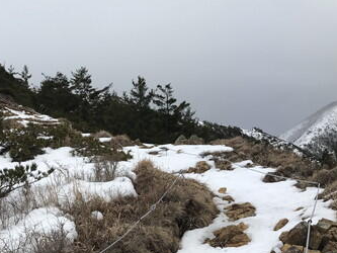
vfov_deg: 34.2
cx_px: 116
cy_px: 156
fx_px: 409
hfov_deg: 44.2
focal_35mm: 42
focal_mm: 3.99
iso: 20
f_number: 1.8
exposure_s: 1/1808
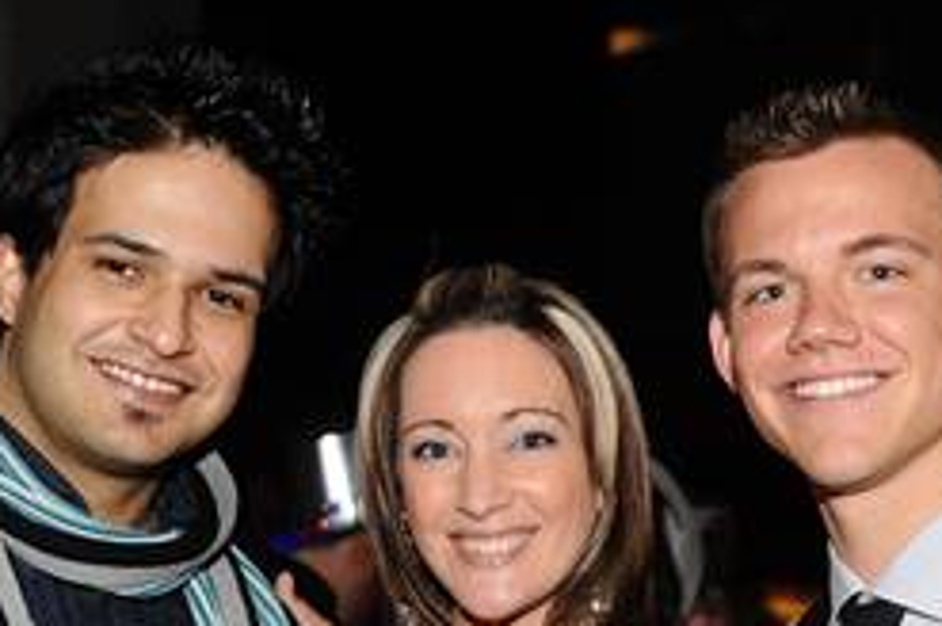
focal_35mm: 107
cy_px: 561
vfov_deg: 12.7
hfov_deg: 19.1
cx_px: 461
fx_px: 2796
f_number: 4.8
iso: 1100
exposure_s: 1/250
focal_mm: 48
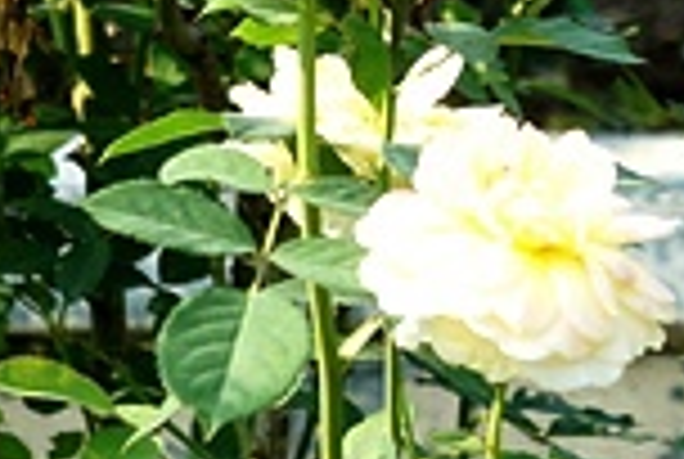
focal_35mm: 554
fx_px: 10553
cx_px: 1107
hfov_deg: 3.7
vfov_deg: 2.5
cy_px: -272
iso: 100
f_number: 5.6
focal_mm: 55
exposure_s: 1/160
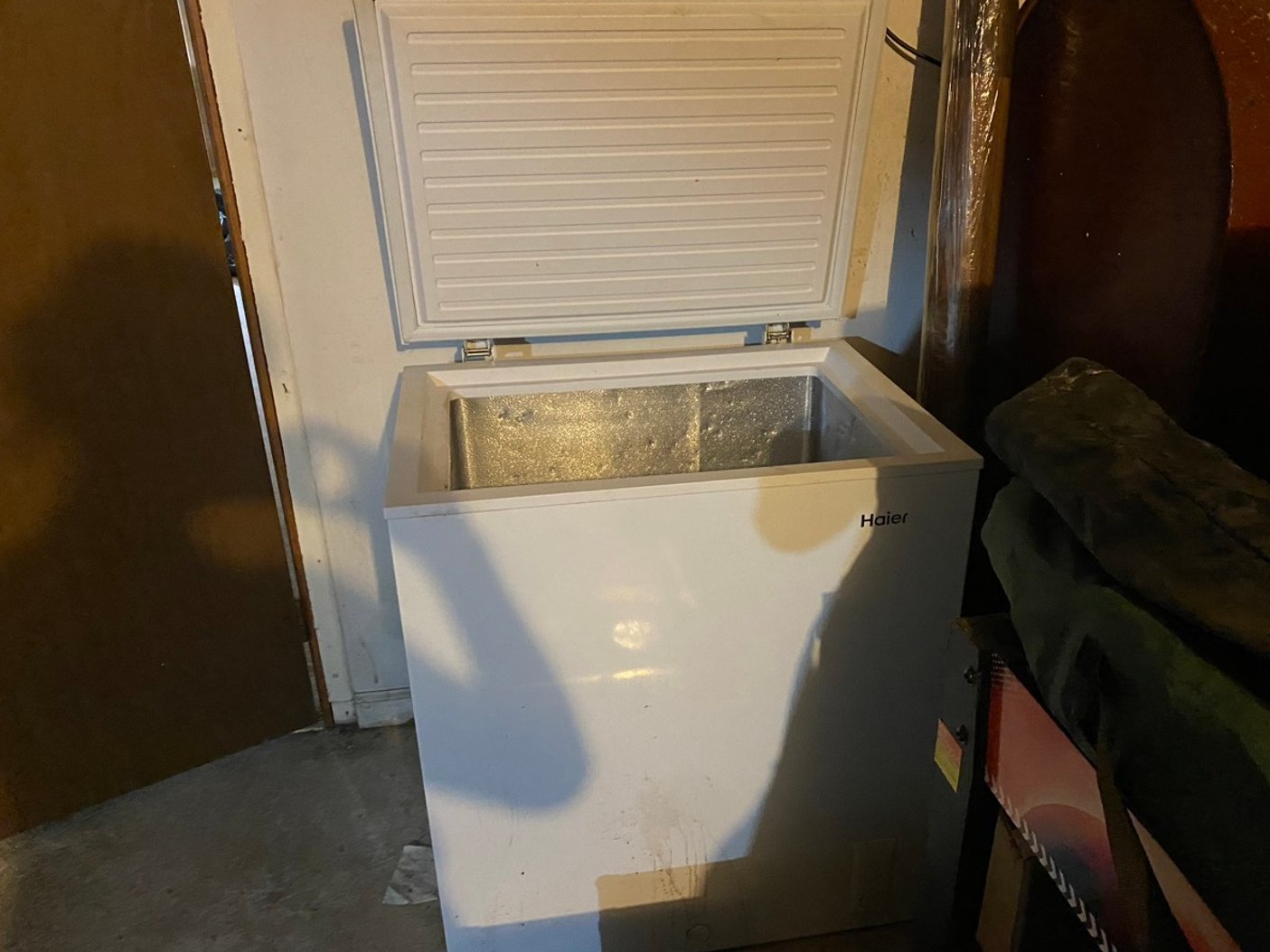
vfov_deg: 49.7
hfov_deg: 63.4
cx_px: 683
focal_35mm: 28
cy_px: 503
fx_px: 1027
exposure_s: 1/30
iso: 800
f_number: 1.8
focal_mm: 4.25
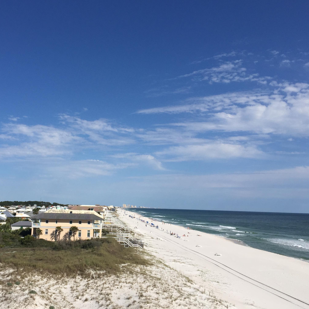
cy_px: 148
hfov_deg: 43.4
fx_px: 384
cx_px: 108
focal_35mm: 38
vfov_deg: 43.8
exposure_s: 1/4405
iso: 32
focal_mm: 4.15
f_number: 2.2
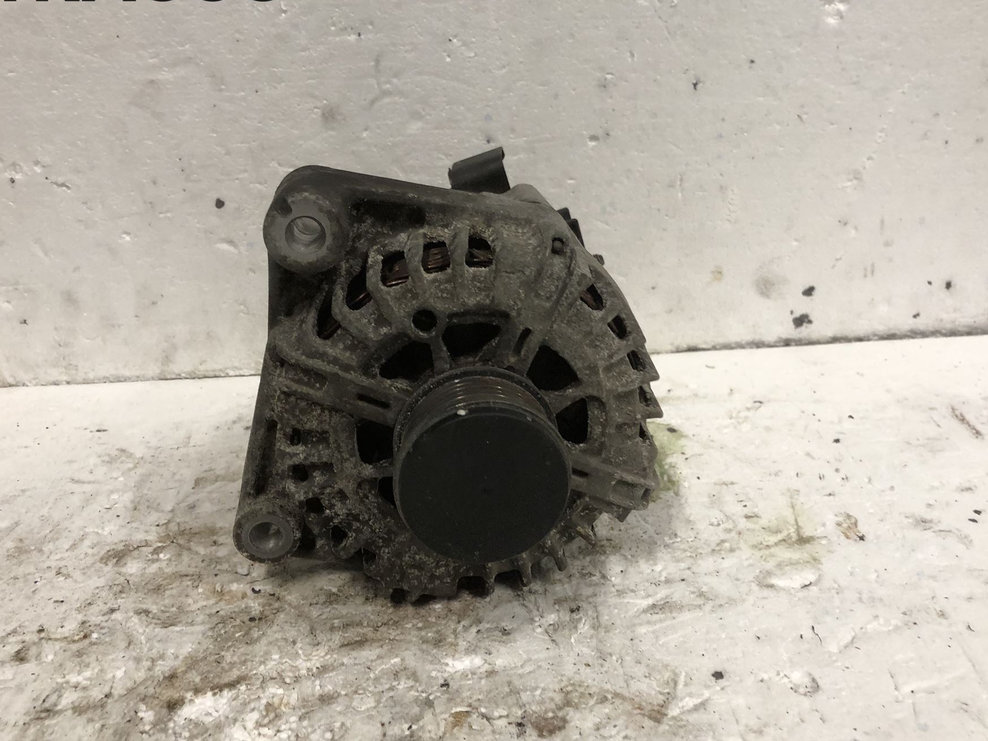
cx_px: 526
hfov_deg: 55.3
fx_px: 942
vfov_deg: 42.9
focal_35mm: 33
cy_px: 377
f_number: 1.8
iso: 32
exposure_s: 1/25
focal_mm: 3.99
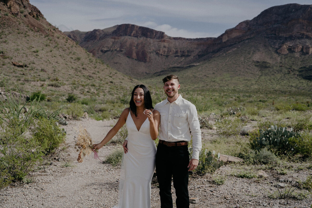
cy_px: 104
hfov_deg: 48.5
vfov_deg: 33.4
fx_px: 347
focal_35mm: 40
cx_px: 156
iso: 200
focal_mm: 40
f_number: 4
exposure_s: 1/4000
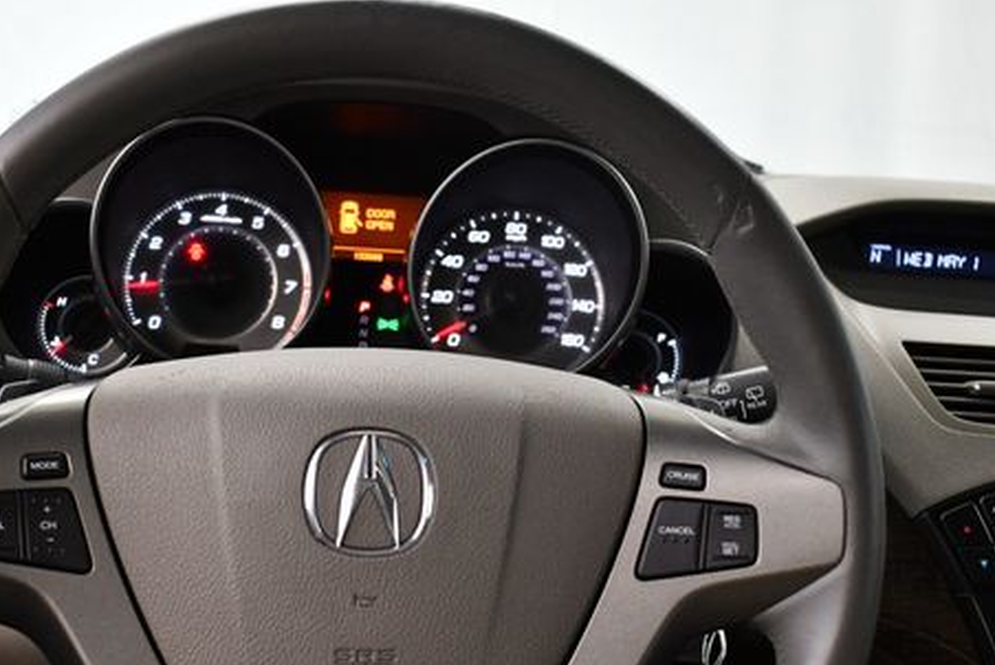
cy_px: 399
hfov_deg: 38.8
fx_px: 1410
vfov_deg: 26.5
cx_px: 418
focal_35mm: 51
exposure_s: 1/125
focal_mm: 18
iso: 1800
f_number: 3.5
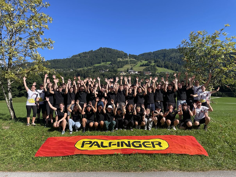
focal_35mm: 26
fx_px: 177
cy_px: 88
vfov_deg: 53.1
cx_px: 118
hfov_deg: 67.3
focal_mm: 4.2
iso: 32
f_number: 1.6
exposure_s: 1/2092
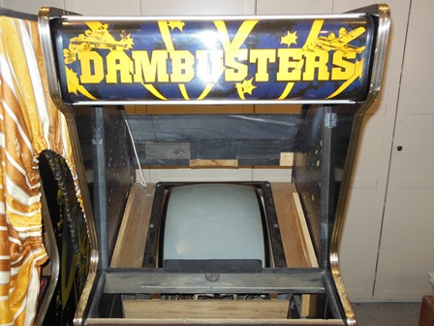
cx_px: 217
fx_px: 364
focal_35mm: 29
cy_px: 163
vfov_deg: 48.2
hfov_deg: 61.7
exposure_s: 1/25
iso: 200
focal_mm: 5.2
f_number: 3.3
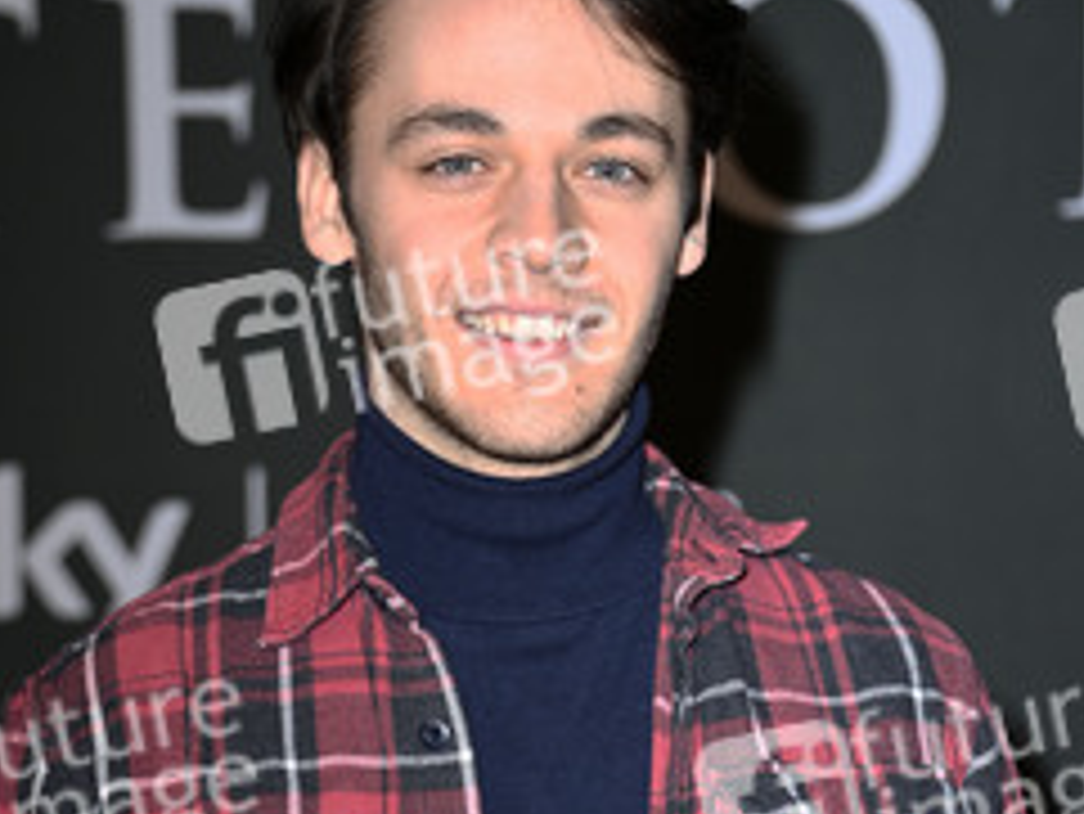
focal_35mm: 215
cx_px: 517
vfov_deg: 6.9
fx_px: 6736
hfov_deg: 9.2
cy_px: 562
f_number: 5.6
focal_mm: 135
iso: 800
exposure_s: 1/200
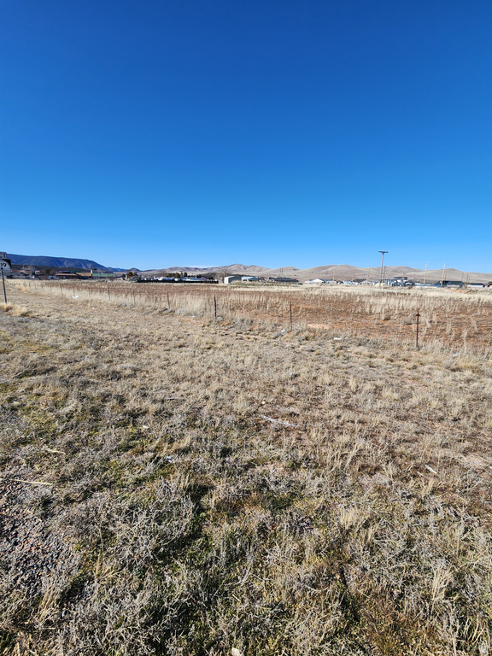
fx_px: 246
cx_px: 246
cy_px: 328
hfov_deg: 89.9
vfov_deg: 106.2
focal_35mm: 13
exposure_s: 1/1859
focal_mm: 2.2
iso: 50
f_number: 2.2
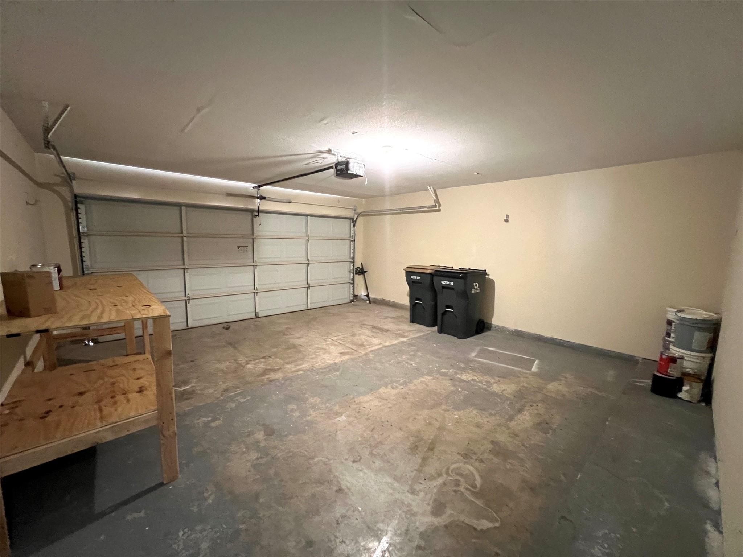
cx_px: 372
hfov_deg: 106.2
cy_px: 278
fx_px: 279
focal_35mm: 13
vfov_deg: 89.9
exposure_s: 1/40
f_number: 1.8
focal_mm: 1.57
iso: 800
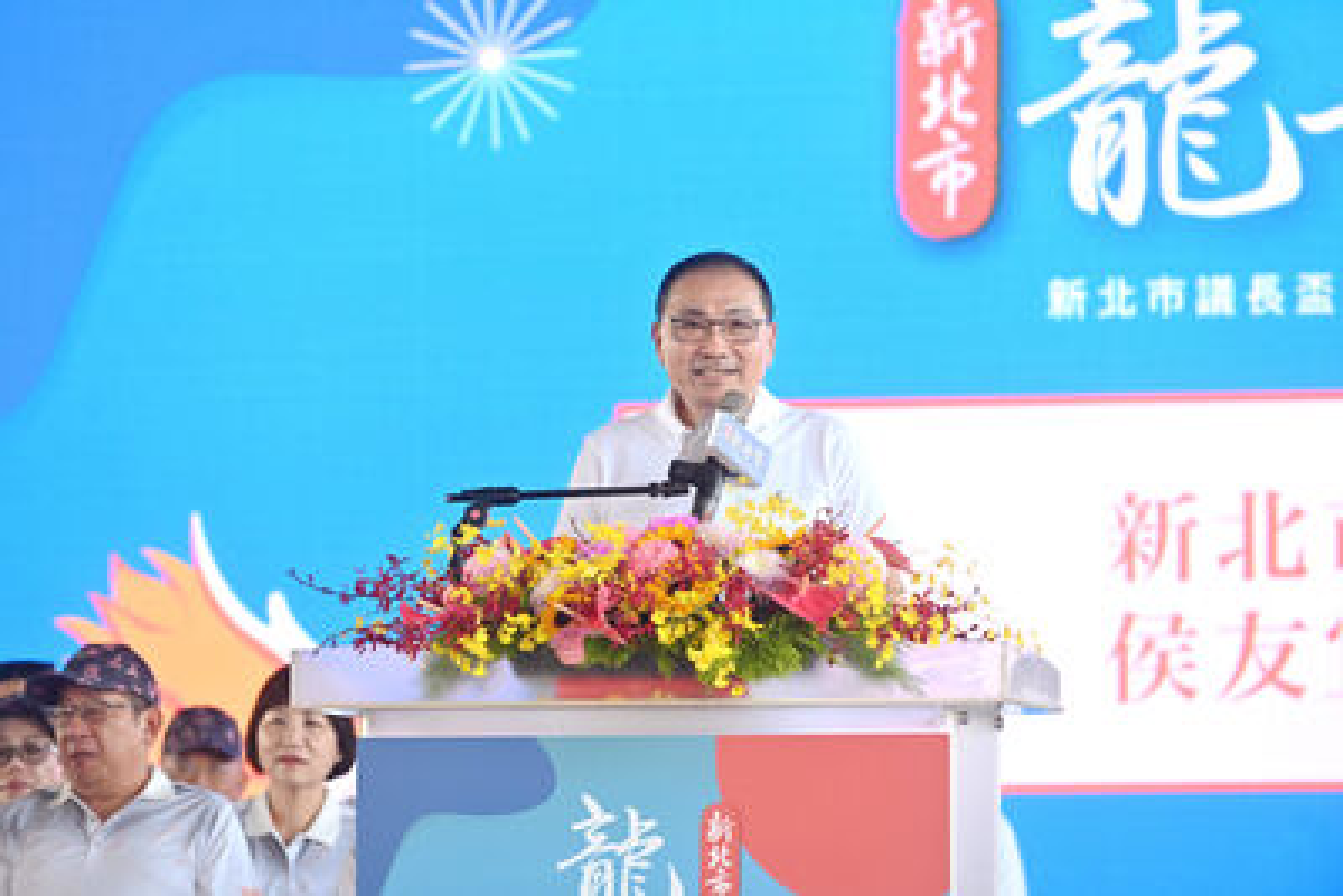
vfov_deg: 6.9
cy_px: 448
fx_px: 7463
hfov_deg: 10.3
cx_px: 672
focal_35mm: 200
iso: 360
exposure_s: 1/125
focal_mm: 200
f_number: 4
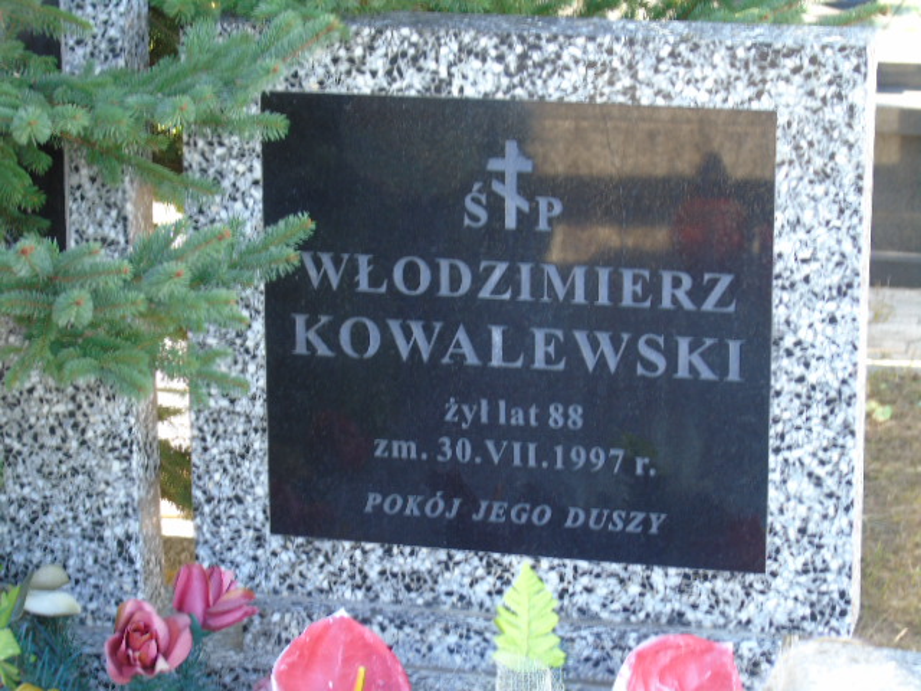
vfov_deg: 13.7
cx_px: 460
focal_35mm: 108
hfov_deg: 18.2
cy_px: 346
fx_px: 2873
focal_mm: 19
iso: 100
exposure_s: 1/30
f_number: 4.4
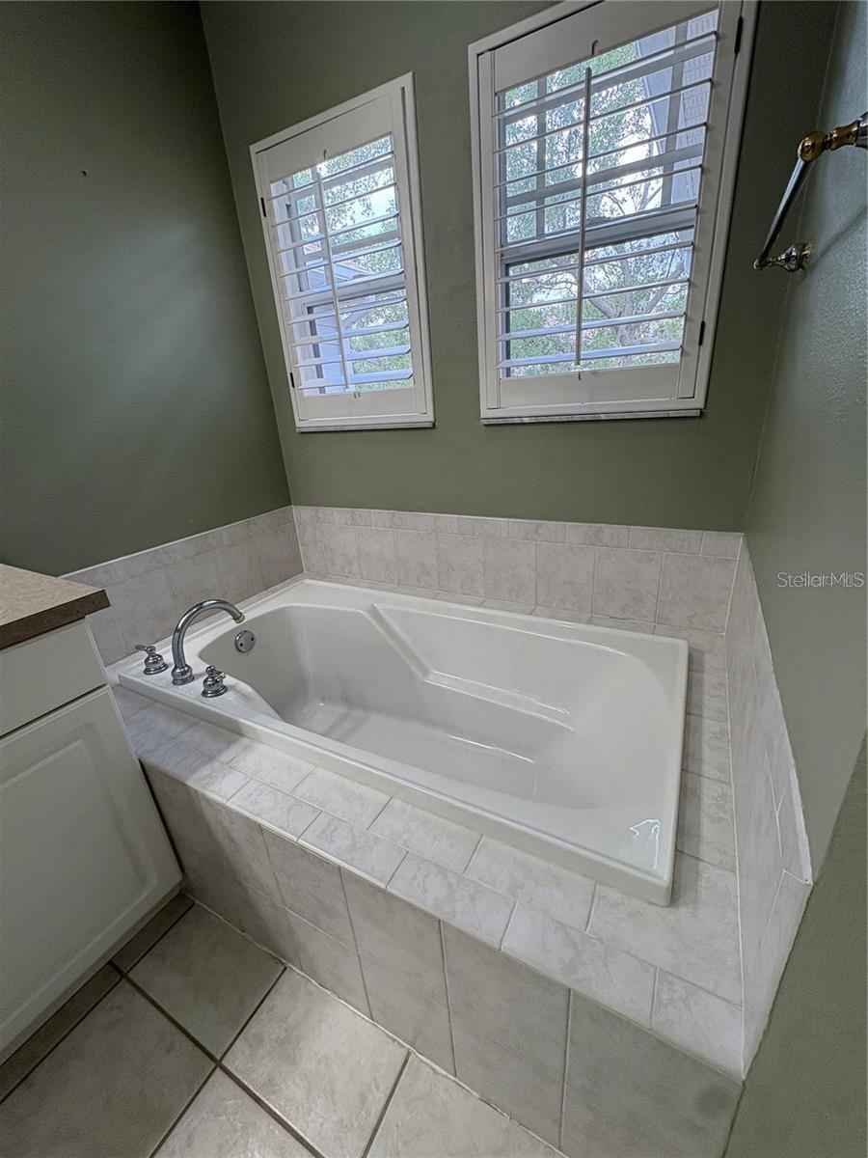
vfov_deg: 102.1
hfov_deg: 85.7
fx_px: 468
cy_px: 579
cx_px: 434
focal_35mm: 14
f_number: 2.2
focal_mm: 2.22
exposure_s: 1/120
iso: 125
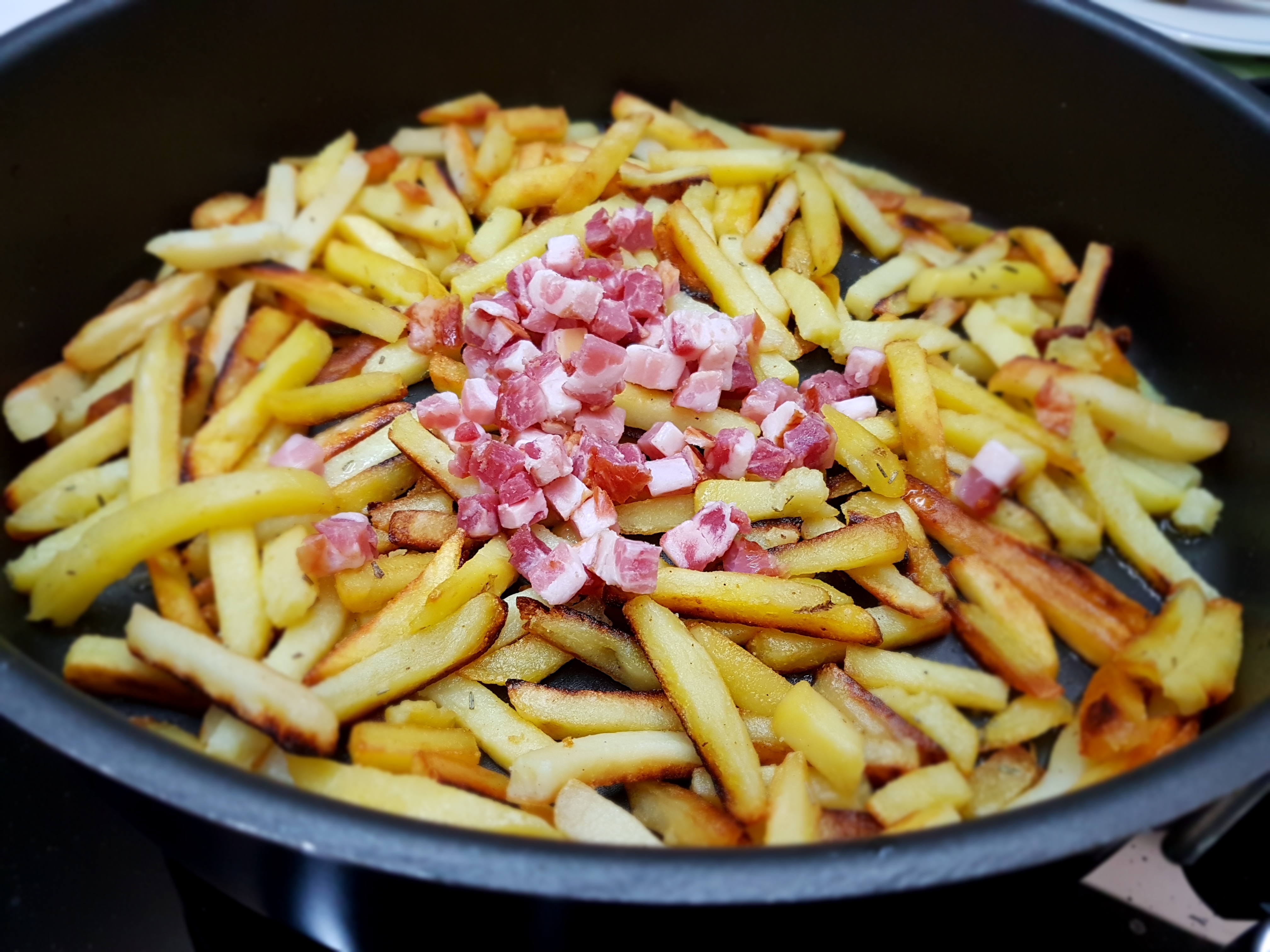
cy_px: 476
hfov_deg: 67.3
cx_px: 635
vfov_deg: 53.1
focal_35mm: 26
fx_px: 954
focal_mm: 4.2
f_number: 1.7
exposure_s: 1/50
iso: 160
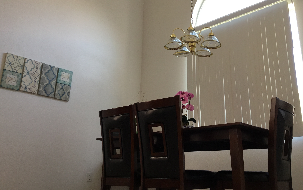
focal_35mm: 35
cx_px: 158
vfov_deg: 36.1
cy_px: 76
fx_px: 289
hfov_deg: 55.3
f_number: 2.4
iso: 32
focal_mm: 3.3
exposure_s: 1/60
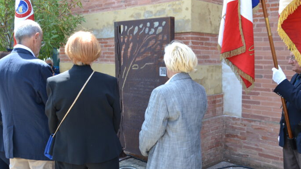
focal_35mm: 42
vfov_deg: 28.3
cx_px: 154
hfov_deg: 48.4
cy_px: 80
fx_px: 335
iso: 320
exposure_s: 1/125
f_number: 5.6
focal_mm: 26
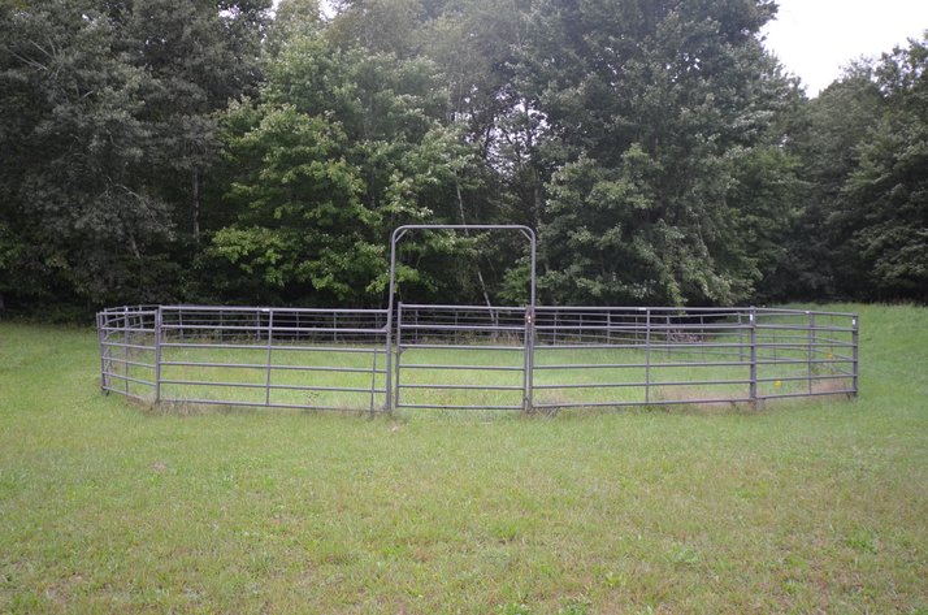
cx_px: 464
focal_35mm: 30
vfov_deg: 43.4
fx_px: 772
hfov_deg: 62.0
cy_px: 308
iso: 400
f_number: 4.5
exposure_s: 1/60
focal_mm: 20
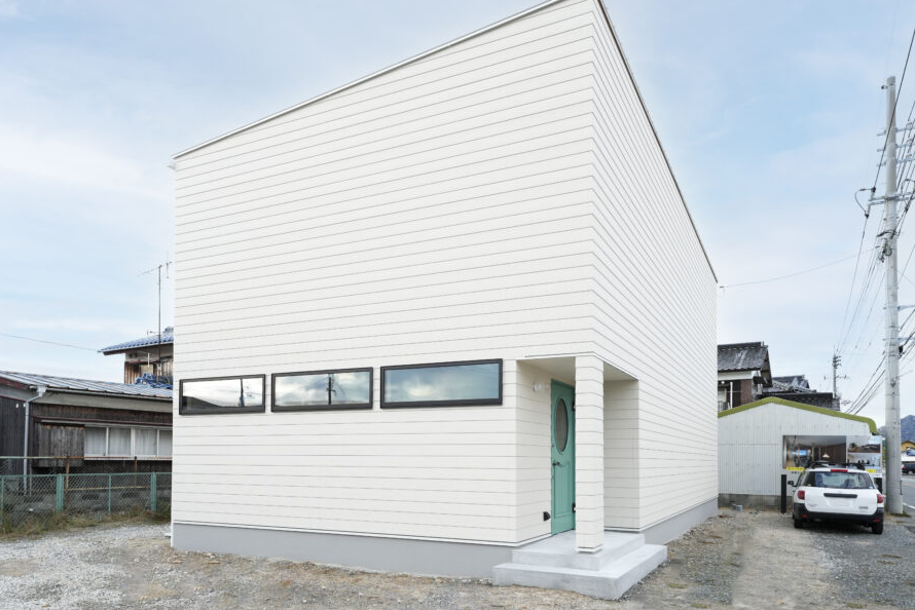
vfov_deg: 55.0
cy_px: 273
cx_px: 399
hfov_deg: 75.7
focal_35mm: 23
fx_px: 585
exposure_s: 1/250
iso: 1600
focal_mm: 20
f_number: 5.6
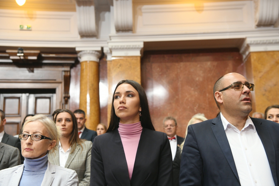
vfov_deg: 27.0
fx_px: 387
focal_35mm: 50
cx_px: 140
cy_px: 93
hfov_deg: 39.6
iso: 2000
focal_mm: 50
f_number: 4.5
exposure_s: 1/160
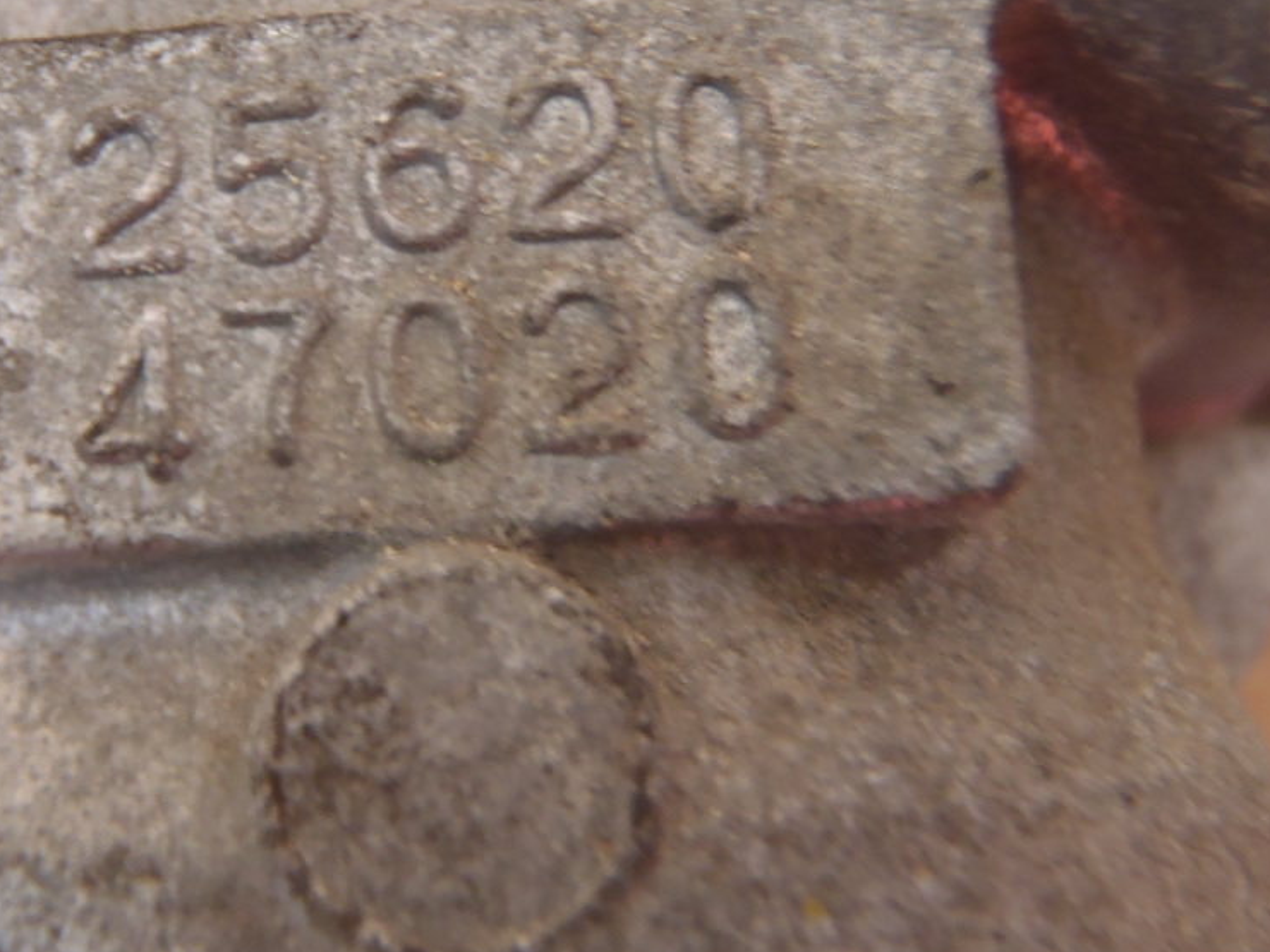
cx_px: 374
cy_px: 257
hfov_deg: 29.9
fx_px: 2348
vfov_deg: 22.7
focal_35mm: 64
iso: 200
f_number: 4.7
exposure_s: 1/4
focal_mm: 6.64
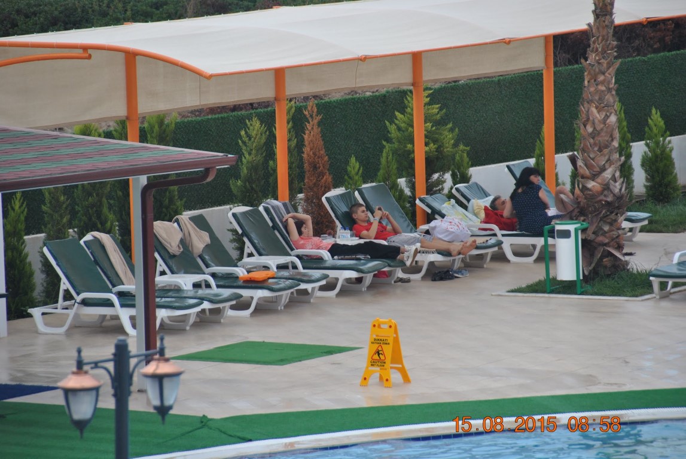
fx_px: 5724
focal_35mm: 300
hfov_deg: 6.9
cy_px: 230
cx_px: 343
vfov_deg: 4.6
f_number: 5.6
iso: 280
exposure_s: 1/500
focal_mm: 200
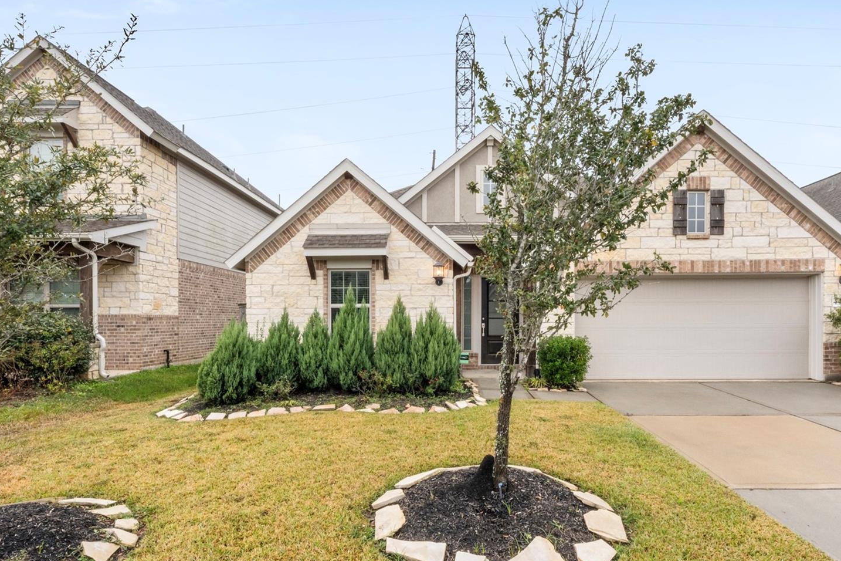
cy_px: 312
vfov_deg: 61.8
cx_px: 459
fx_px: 467
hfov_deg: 83.8
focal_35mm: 20
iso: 800
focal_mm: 14
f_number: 9
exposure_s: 1/6
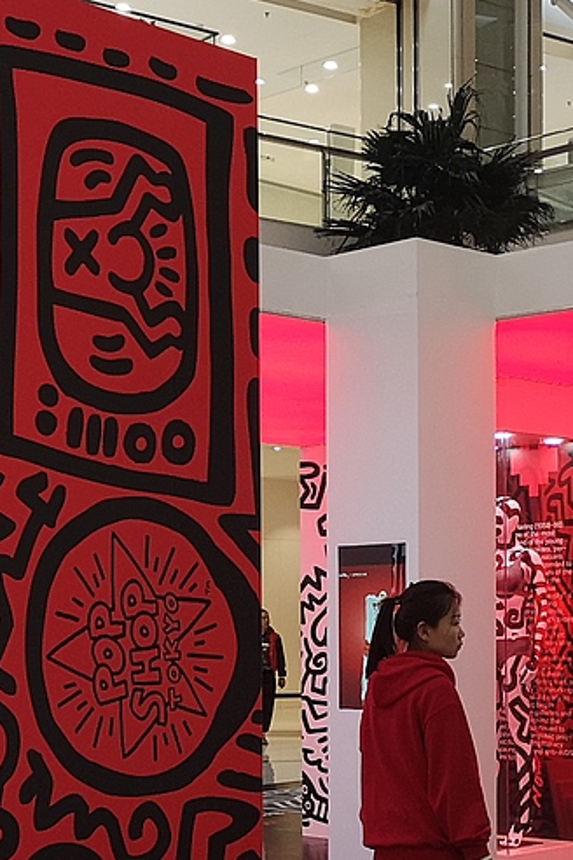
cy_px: 654
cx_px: 280
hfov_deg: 18.7
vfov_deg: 27.3
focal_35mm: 73
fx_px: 1743
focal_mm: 3.95
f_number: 1.8
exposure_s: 1/100
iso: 160
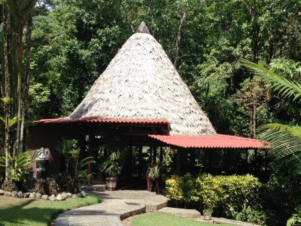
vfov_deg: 40.7
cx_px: 150
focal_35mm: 35
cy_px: 113
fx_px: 305
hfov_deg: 52.6
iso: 50
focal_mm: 4.28
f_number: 2.4
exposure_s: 1/968
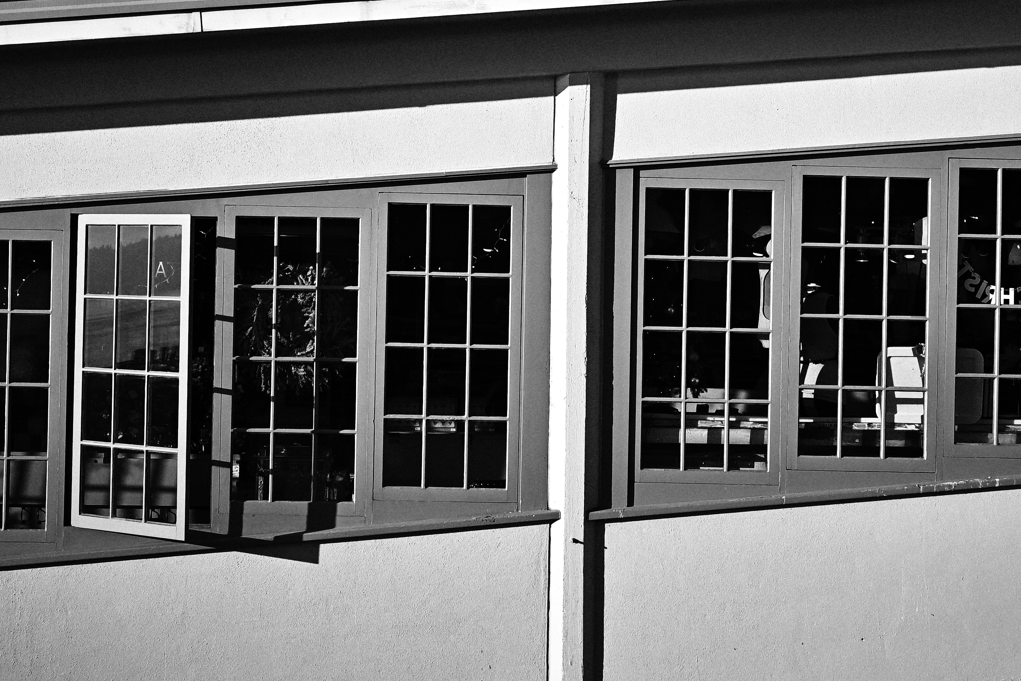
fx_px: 1503
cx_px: 560
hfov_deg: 37.5
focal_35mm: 53
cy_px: 277
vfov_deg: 25.5
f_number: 2.8
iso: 320
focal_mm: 28
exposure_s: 1/8000
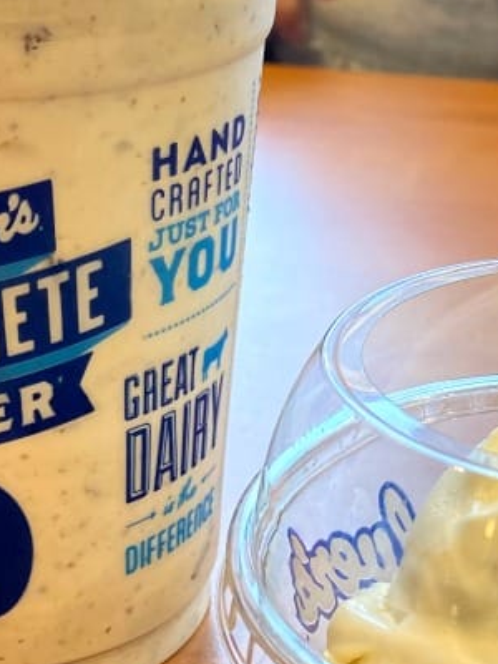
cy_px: 91
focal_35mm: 78
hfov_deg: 18.8
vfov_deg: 24.4
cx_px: 367
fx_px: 1496
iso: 125
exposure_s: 1/60
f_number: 1.8
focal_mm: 4.25
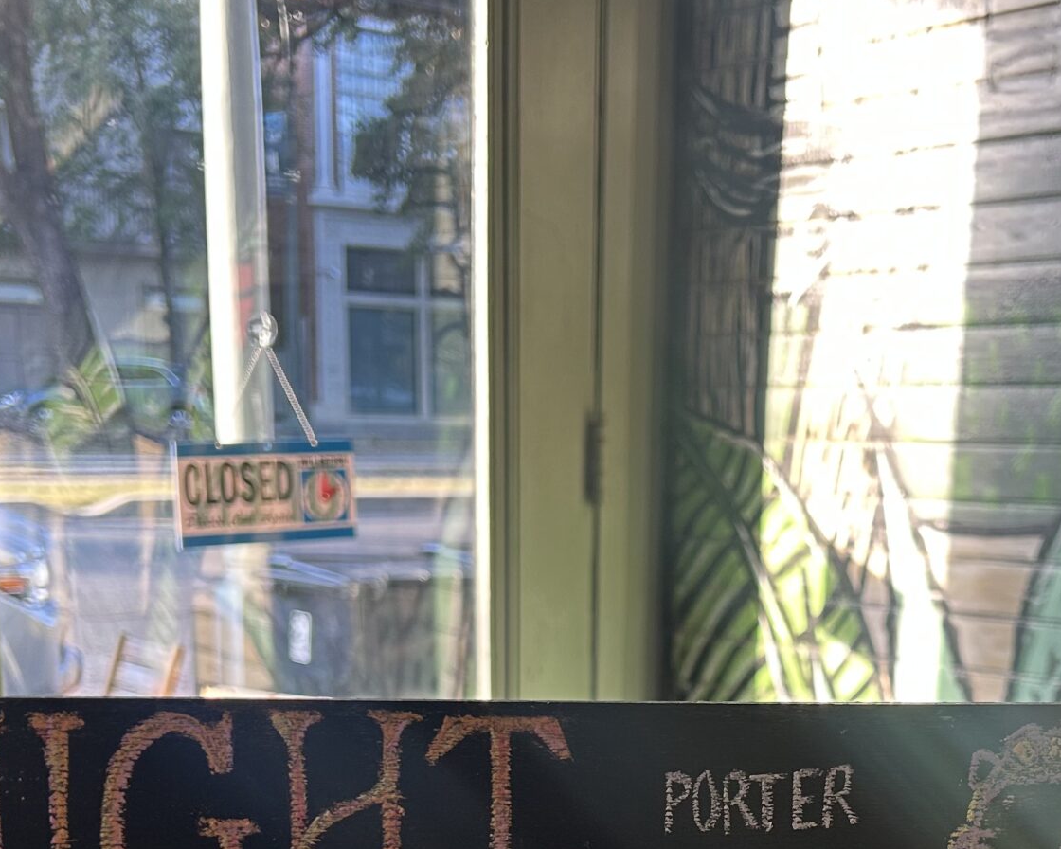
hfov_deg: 32.1
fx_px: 1821
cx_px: 751
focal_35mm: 58
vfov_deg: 24.9
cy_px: 858
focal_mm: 5.7
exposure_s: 1/120
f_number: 1.5
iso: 64
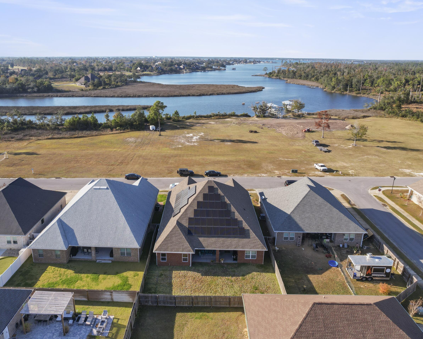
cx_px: 195
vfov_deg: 54.9
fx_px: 326
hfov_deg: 65.9
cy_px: 161
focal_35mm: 26
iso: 100
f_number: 2.8
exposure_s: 1/730
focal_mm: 8.38
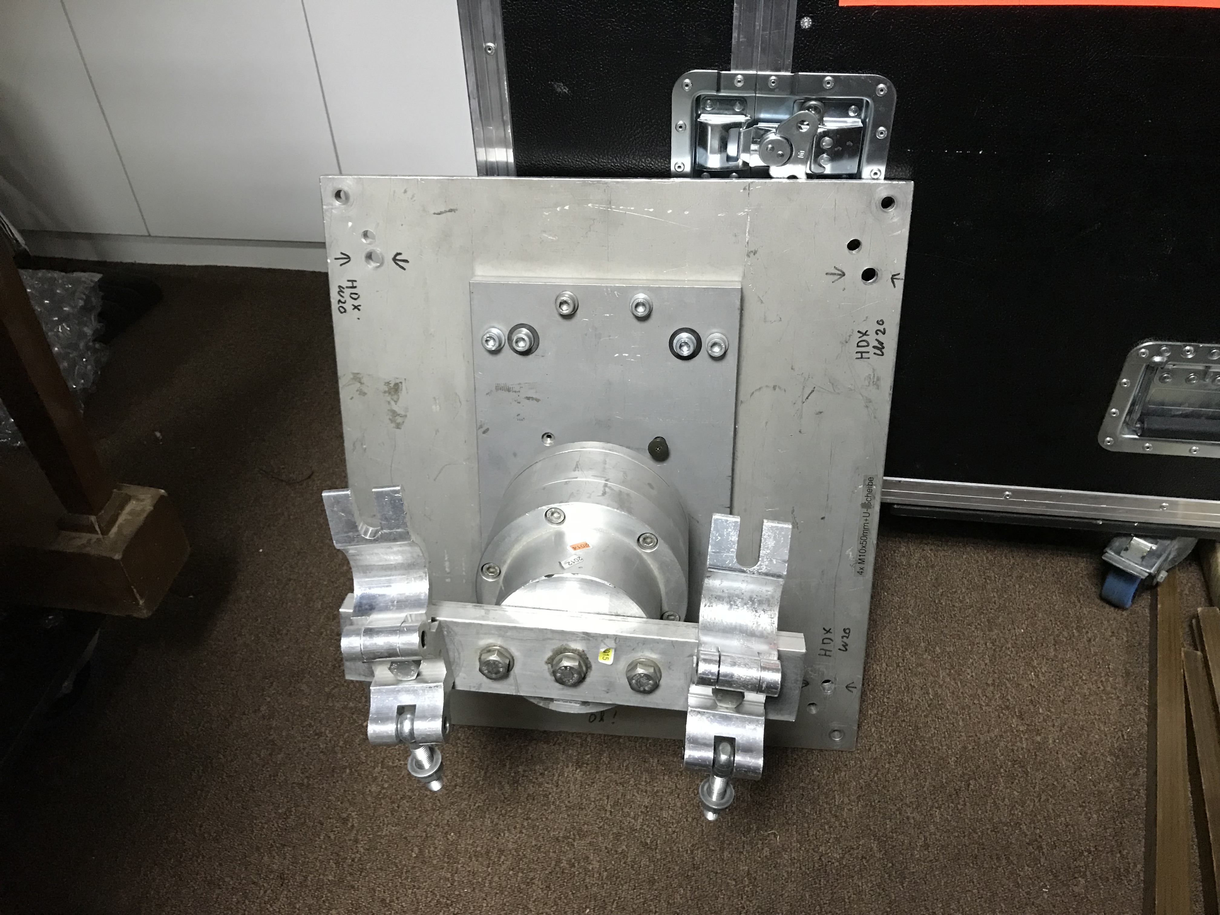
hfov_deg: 63.4
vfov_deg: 49.7
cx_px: 610
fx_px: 987
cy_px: 458
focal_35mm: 28
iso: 100
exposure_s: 1/14
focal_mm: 3.99
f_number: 1.8
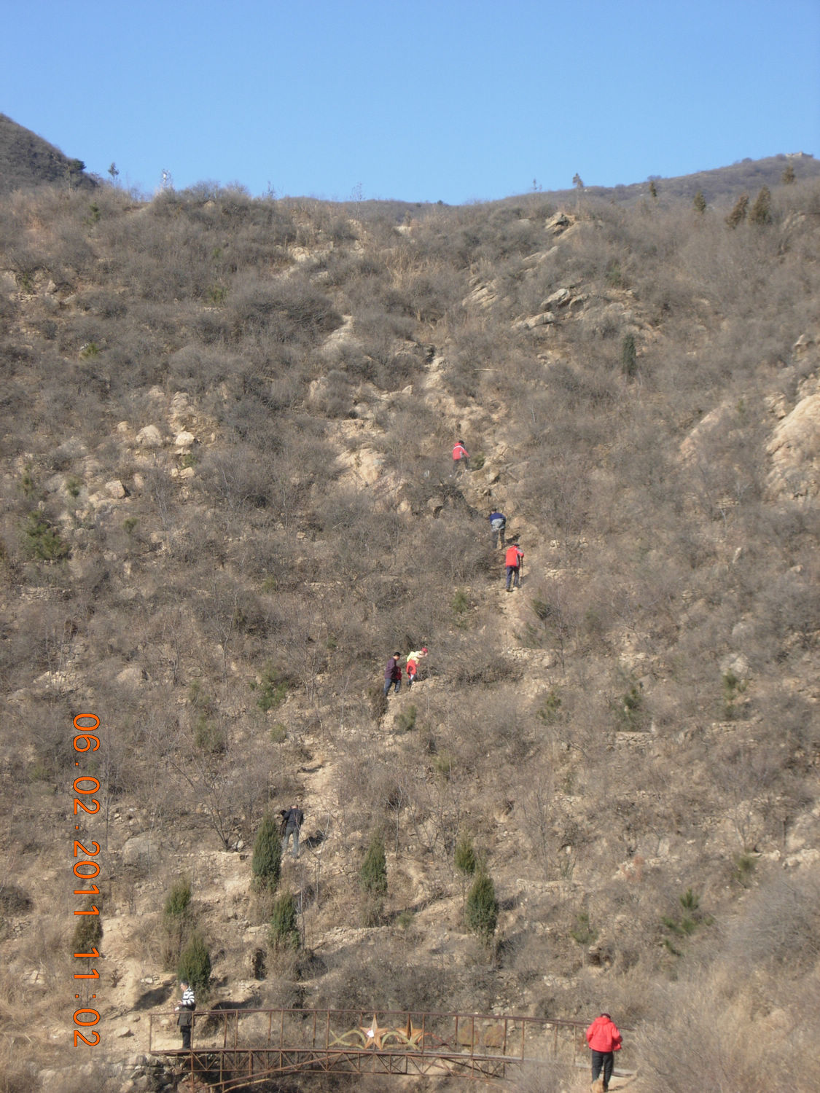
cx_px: 410
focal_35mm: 126
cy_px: 546
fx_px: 3980
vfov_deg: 15.6
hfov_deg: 11.8
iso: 50
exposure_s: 1/287
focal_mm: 26.3
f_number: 5.3
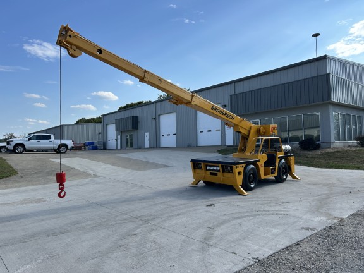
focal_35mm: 26
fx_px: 273
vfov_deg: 53.1
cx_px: 182
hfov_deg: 67.3
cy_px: 136
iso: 50
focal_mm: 5.7
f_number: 1.5
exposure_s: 1/1698
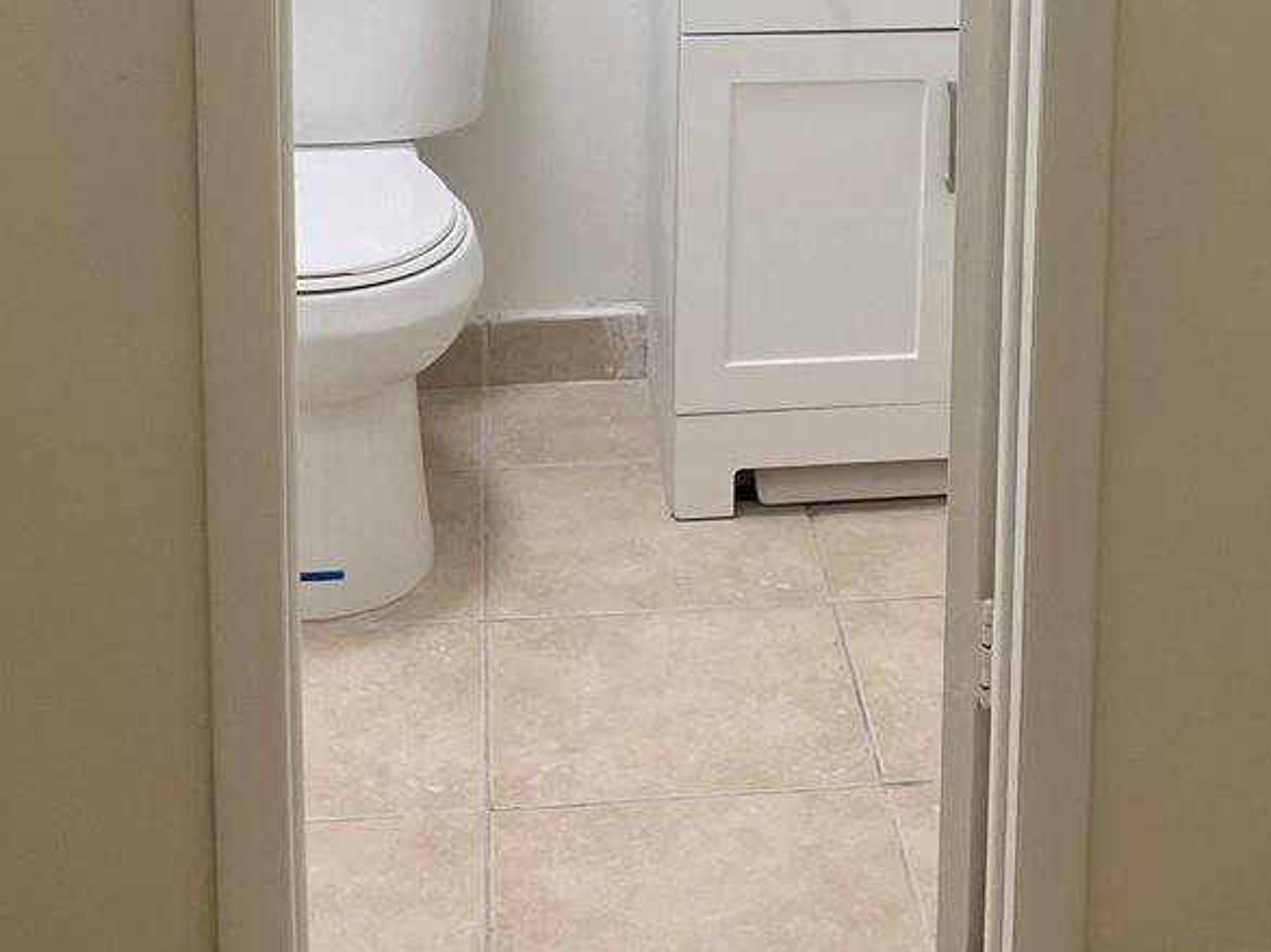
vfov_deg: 19.6
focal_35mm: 71
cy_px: -156
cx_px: 885
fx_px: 2606
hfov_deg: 27.2
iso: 64
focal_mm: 4.25
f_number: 1.8
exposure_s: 1/60
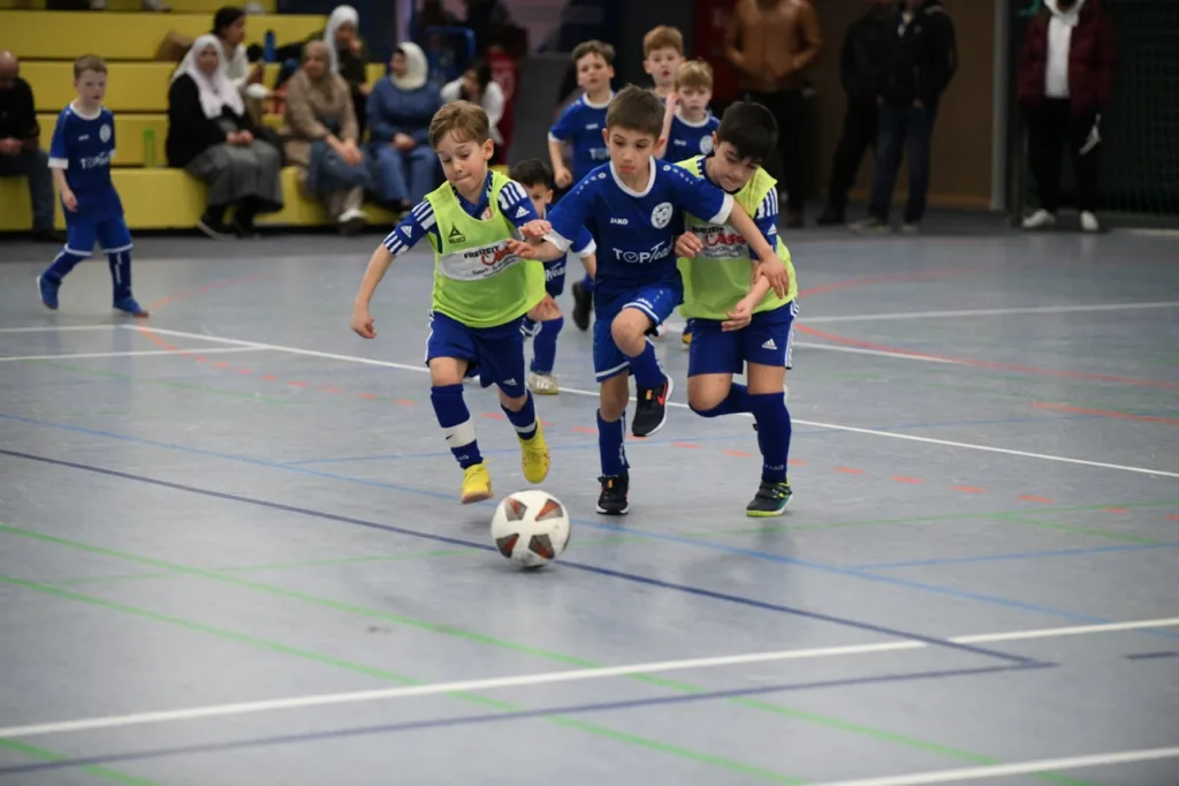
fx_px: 4420
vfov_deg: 10.2
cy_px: 393
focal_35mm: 135
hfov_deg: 15.2
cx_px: 590
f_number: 2.8
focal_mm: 135
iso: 8000
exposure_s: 1/1250
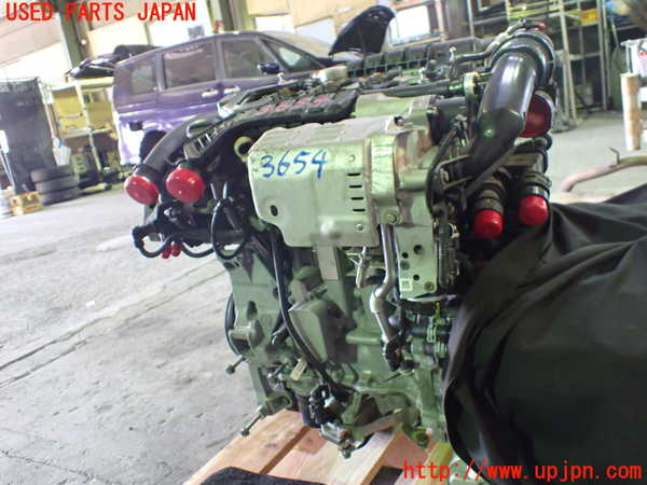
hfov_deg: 60.0
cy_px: 242
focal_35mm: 30
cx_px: 324
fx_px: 561
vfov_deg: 46.8
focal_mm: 5.4
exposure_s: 1/40
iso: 800
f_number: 2.3
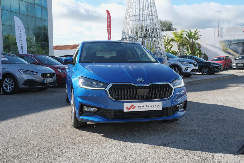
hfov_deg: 51.9
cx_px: 122
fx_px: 251
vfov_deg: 36.0
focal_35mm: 37
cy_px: 82
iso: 160
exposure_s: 1/125
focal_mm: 24.9
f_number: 9
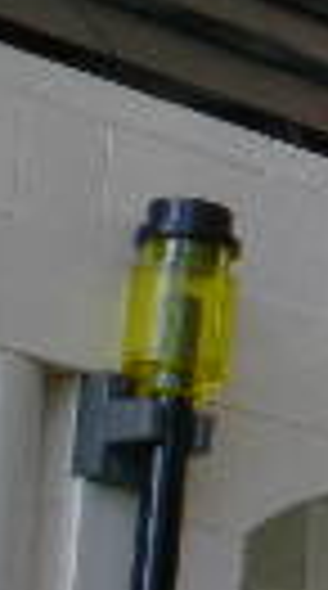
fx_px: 3161
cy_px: 482
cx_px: 1056
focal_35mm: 203
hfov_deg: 5.5
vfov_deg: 10.6
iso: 50
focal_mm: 6.3
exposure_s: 1/134
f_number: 3.1
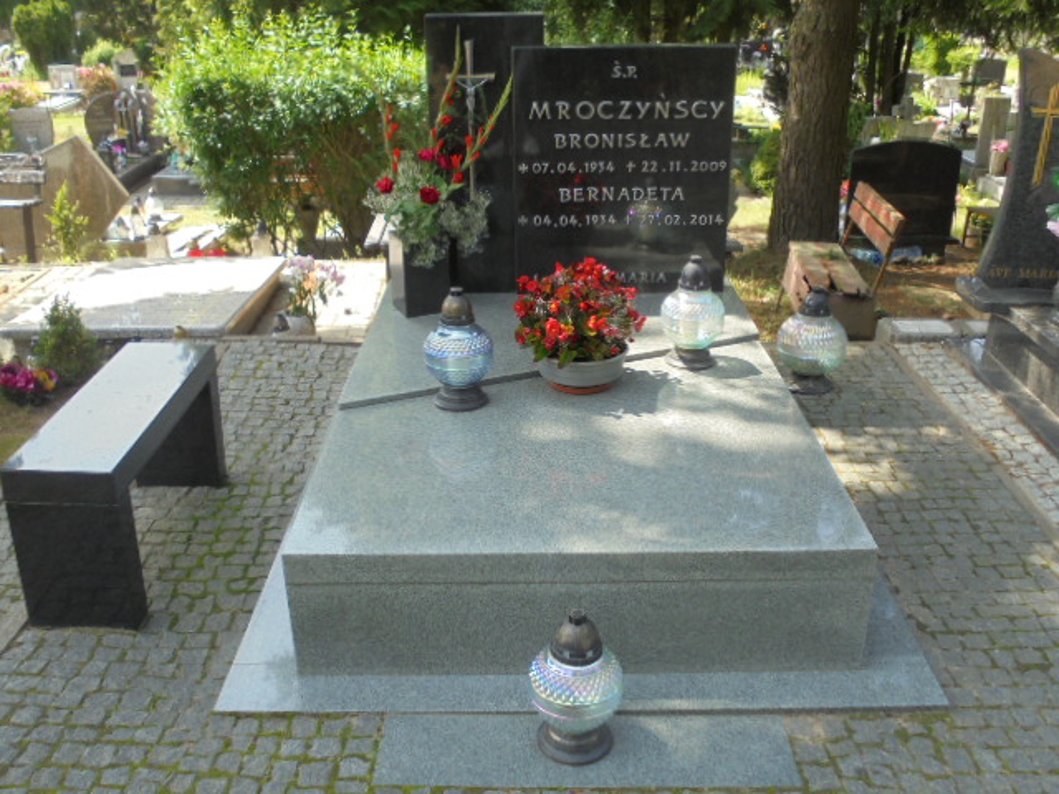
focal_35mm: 34
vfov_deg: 41.8
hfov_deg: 54.0
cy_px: 397
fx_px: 1040
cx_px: 530
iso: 100
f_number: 4
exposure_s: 1/160
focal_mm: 6.1
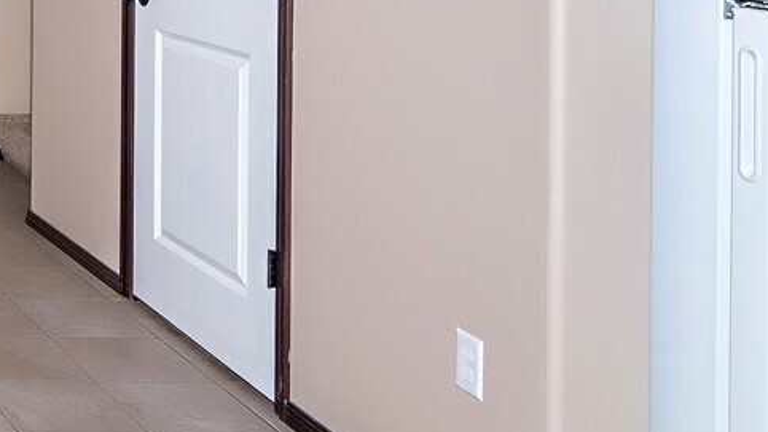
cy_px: -109
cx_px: -449
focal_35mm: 59
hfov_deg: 24.9
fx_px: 1201
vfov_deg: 19.0
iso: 200
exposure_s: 1/160
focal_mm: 16
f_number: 8
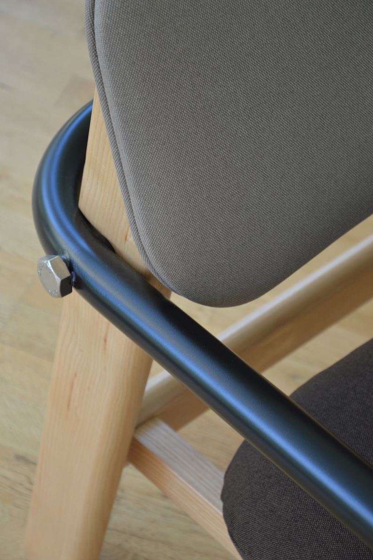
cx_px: 187
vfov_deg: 19.3
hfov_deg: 12.9
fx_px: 1647
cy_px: 278
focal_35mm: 106
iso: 400
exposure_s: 1/60
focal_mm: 70
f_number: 5.3
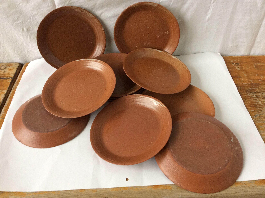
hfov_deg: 56.9
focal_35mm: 32
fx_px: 245
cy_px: 99
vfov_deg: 44.1
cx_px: 132
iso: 80
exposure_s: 1/25
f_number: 2.4
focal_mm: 3.3
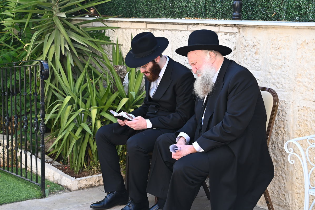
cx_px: 147
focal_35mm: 64
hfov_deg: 31.4
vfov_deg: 21.2
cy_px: 93
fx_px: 560
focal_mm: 55
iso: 320
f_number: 5.6
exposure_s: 1/160
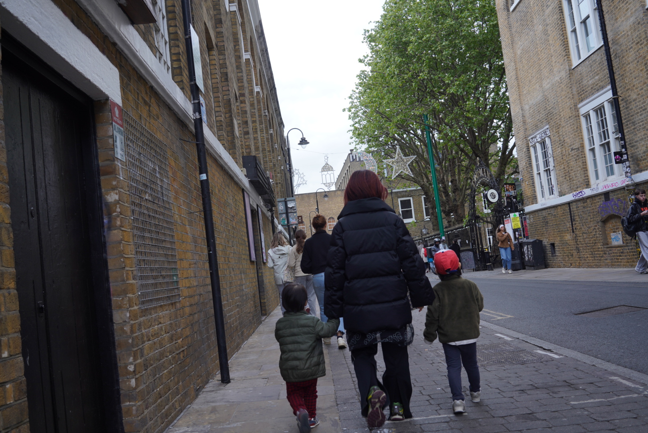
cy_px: 216
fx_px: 630
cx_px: 324
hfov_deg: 54.4
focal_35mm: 35
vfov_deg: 37.9
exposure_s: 1/80
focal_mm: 35
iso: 100
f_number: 8
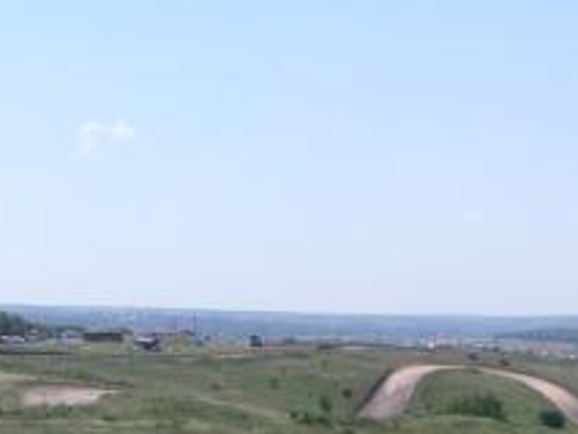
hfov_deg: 26.3
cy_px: 355
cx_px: 308
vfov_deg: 19.7
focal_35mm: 74
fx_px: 1236
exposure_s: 1/500
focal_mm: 5.8
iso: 80
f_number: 7.1
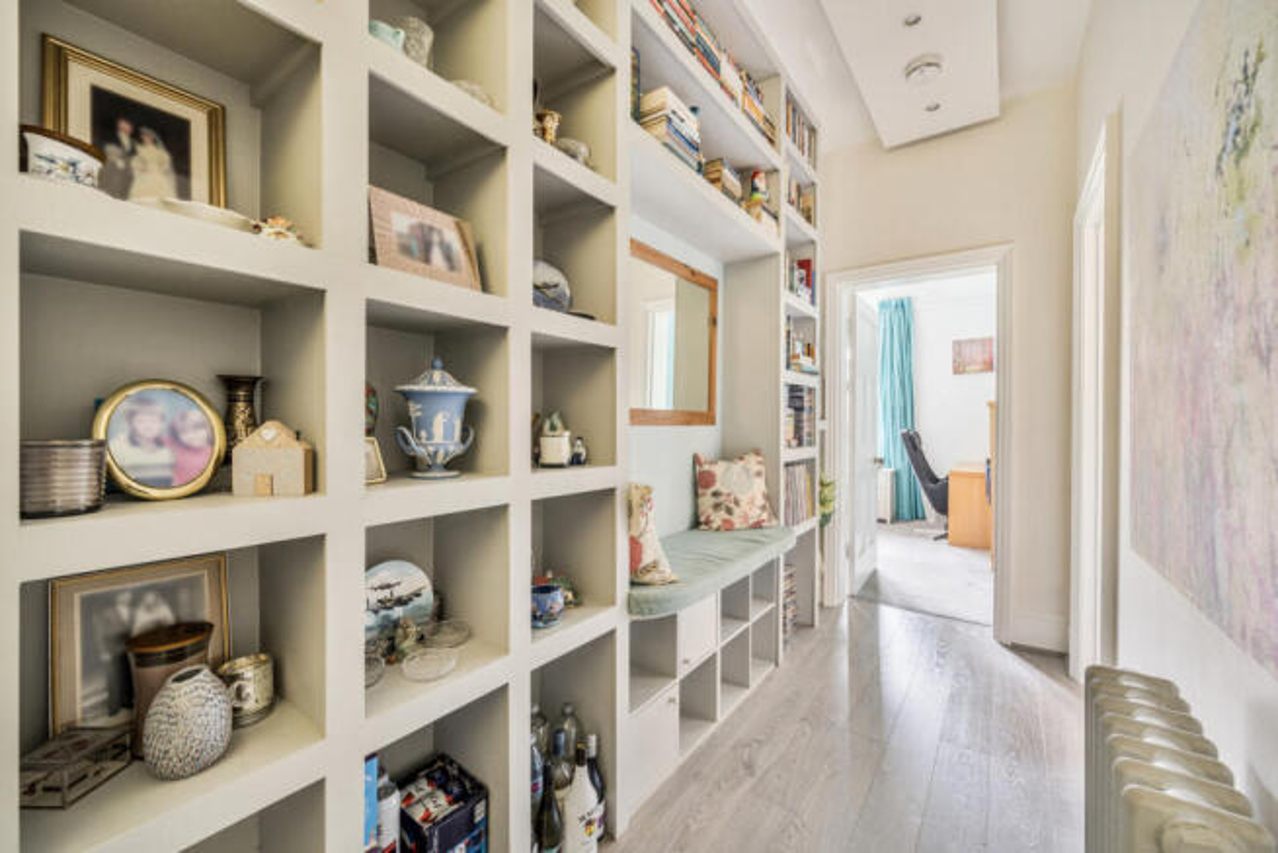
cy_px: 426
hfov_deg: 104.2
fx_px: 497
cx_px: 639
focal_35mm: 14
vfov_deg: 81.2
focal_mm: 14
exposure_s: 25
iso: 100
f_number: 8
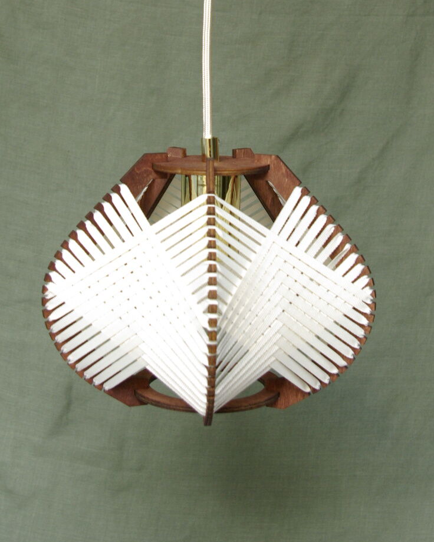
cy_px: 103
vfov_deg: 27.7
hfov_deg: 22.8
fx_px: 1076
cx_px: 189
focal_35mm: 67
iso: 500
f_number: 5
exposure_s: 1/250
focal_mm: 24
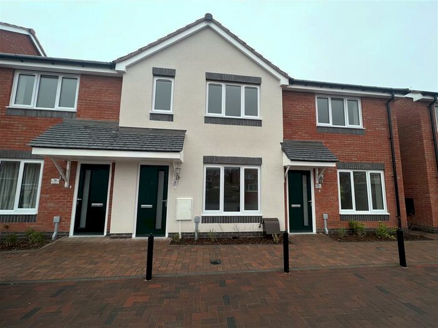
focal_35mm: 13
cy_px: 164
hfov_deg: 106.2
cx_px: 219
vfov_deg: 89.9
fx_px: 164
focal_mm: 1.57
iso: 32
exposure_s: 1/322
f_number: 1.8
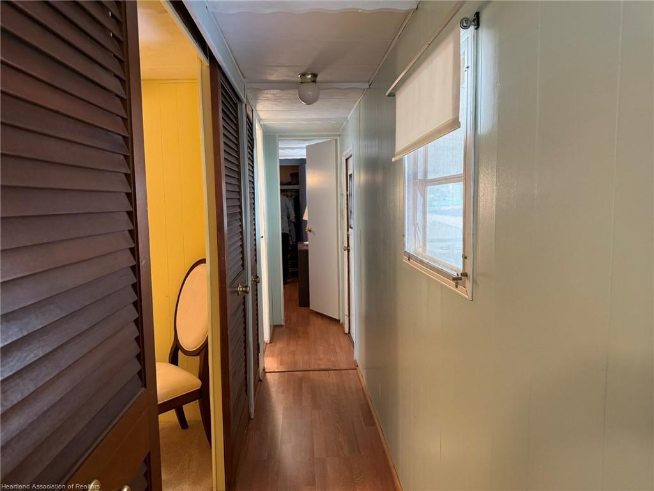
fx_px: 453
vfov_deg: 56.8
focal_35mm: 24
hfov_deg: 71.6
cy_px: 246
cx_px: 327
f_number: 1.78
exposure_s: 1/60
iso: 500
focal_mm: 6.76
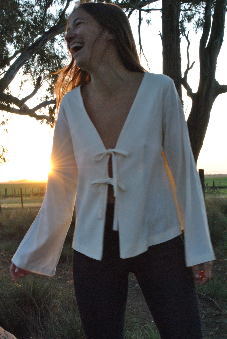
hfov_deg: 26.6
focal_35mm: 51
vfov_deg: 38.8
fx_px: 481
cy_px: 170
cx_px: 114
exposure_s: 1/60
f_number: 13
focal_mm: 34
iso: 1400
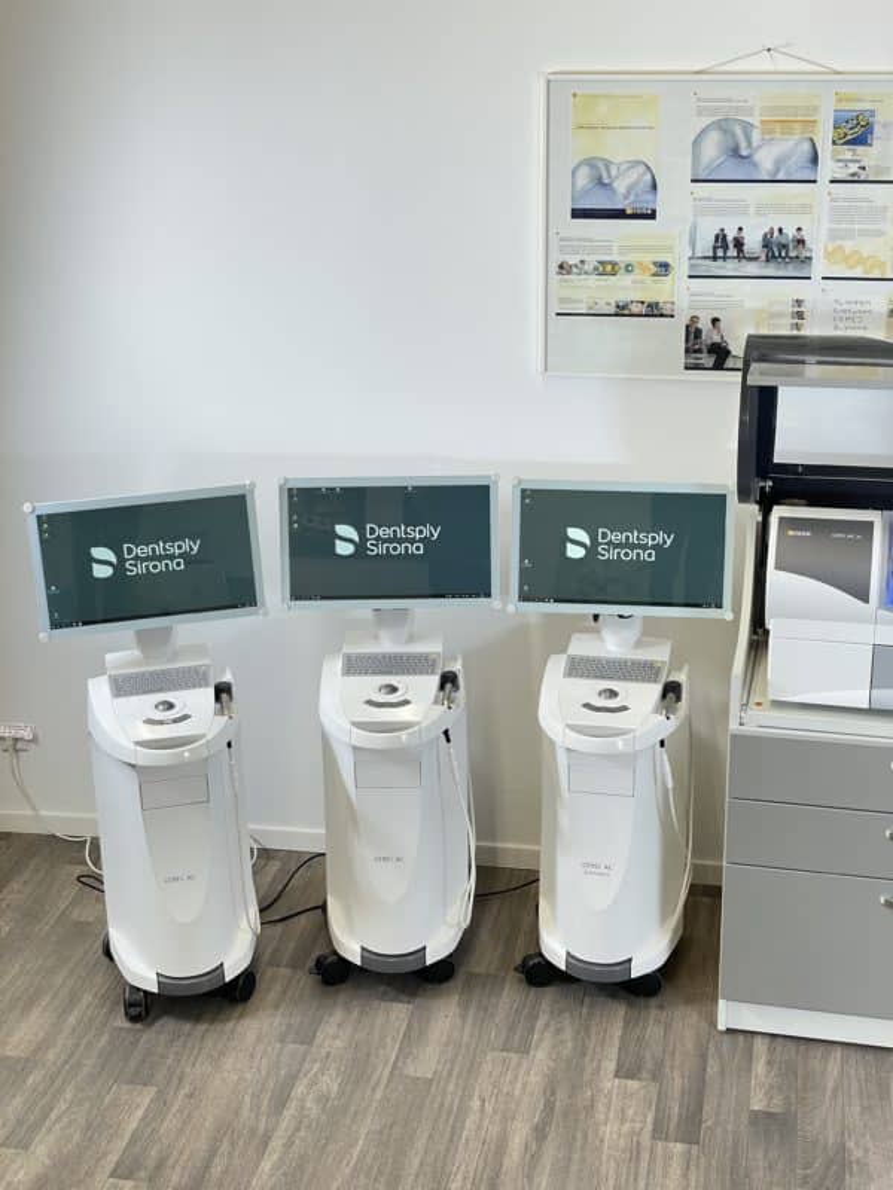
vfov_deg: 36.8
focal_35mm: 52
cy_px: 595
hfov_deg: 28.0
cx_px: 446
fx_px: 1789
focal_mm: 6
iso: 125
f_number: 2
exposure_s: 1/100
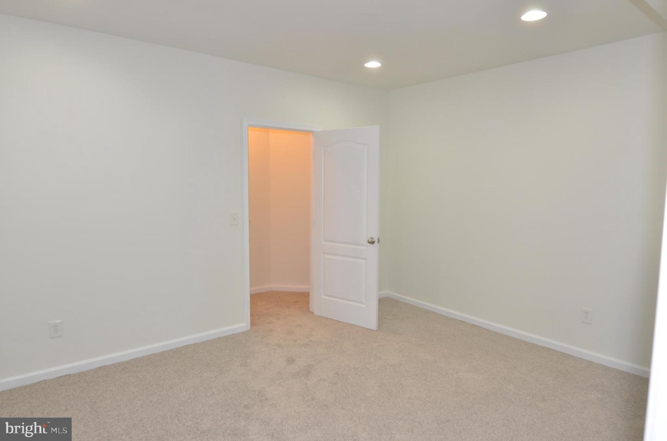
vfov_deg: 59.2
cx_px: 334
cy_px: 220
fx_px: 388
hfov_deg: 81.3
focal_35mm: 21
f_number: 4
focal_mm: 14
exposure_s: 1/60
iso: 400
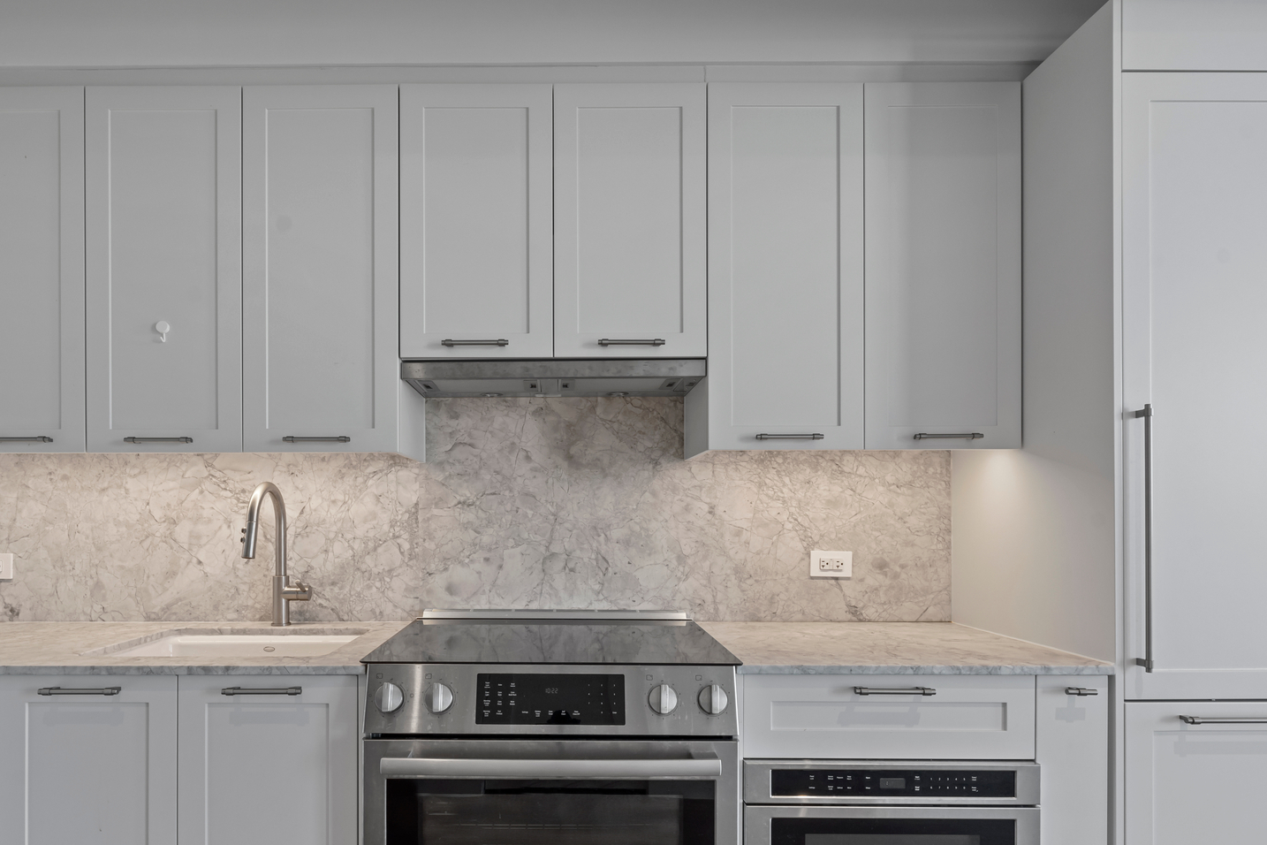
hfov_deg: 83.6
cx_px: 555
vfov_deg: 61.2
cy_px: 520
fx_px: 704
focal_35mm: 20
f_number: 10
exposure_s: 1/8
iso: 500
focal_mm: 14
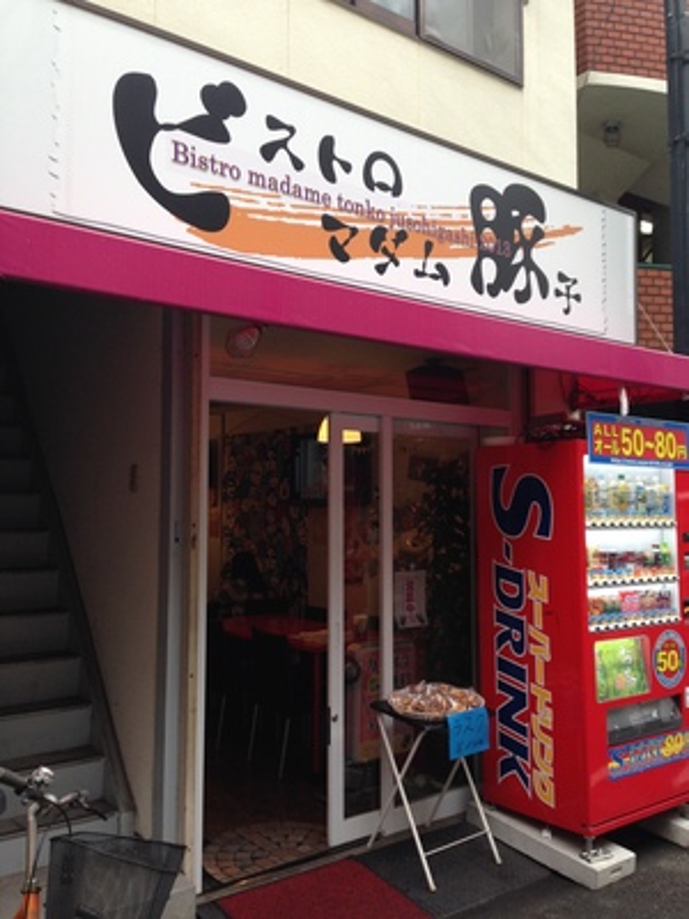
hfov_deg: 42.9
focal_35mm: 33
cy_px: 460
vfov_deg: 55.4
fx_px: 876
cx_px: 344
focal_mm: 4.12
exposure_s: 1/60
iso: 64
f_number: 2.4
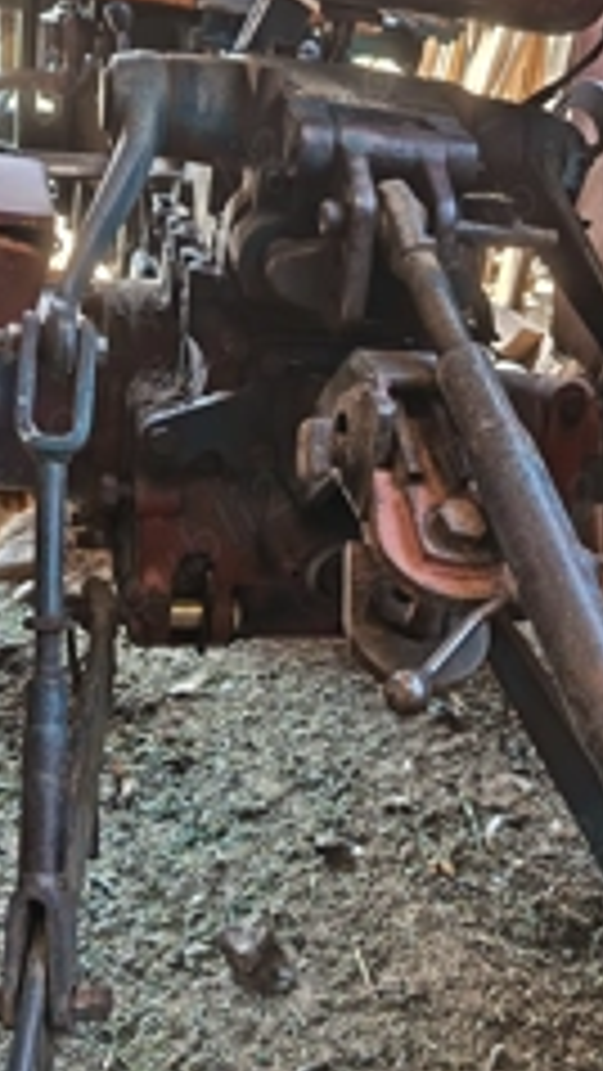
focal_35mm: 44
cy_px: 585
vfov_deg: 46.3
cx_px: 410
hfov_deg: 26.9
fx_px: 1250
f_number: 1.75
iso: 1450
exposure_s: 1/33.3
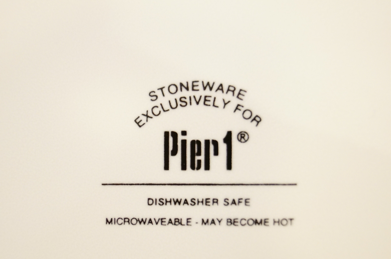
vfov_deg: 16.5
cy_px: 130
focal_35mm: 82
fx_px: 895
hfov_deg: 24.7
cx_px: 196
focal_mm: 55
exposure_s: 1/40
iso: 3200
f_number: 5.6
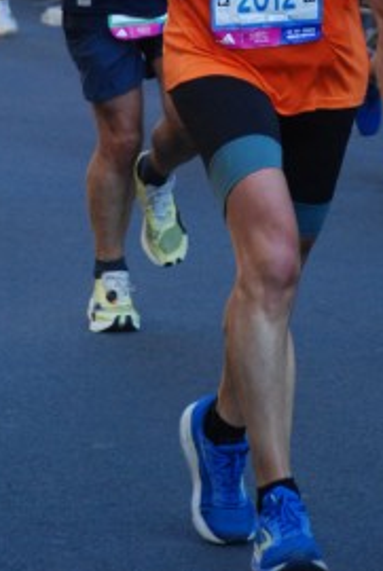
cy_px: -49
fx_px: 5565
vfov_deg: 5.9
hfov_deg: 3.9
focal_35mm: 350
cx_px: 200
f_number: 5.6
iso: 1000
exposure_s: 1/640
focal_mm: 105
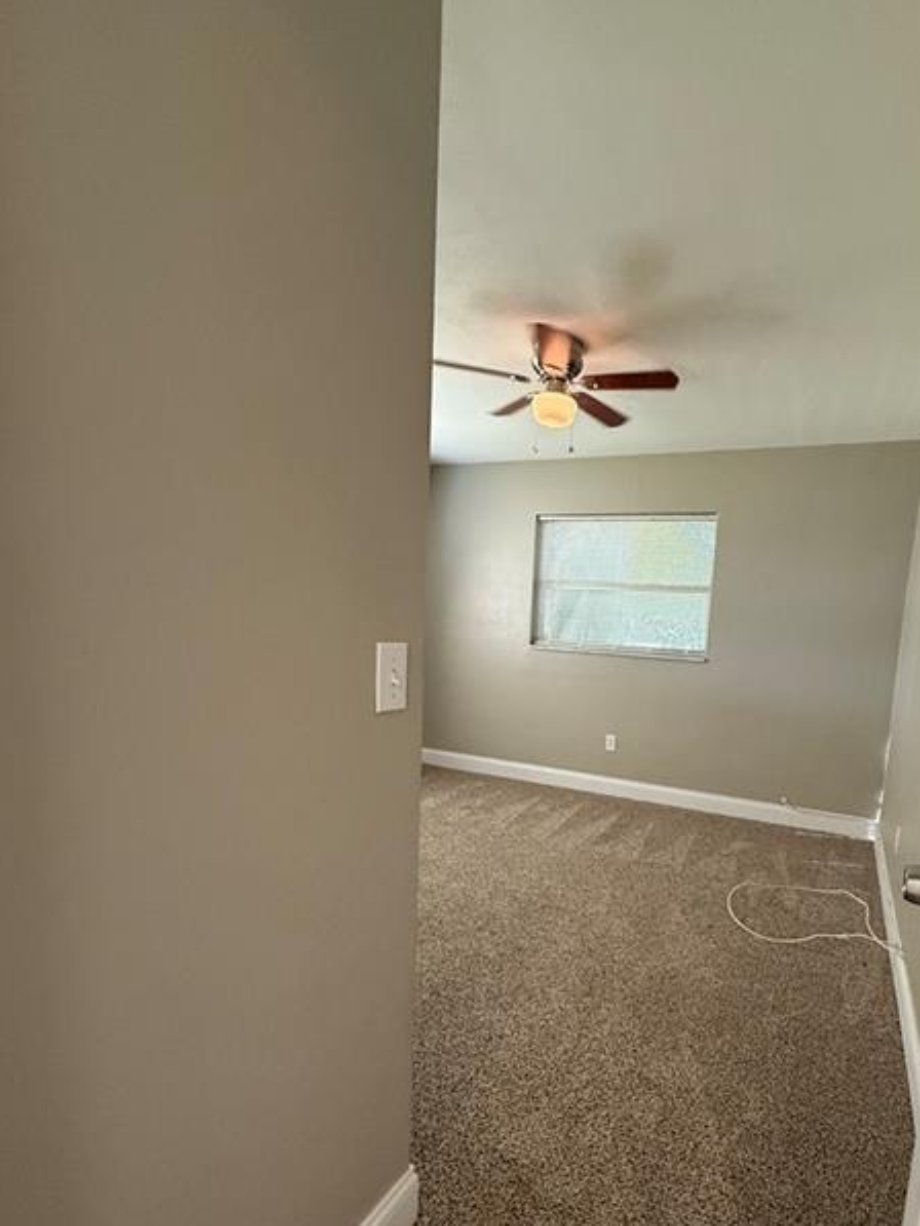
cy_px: 721
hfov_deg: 70.5
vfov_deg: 86.9
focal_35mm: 18
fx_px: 638
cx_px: 573
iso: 500
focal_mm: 2.22
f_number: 2.2
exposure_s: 1/120
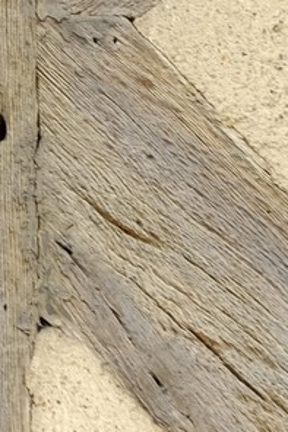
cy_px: -293
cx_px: -392
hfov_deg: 0.9
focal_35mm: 1459
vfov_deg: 1.4
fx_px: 17527
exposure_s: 1/160
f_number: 4.8
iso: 100
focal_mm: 180
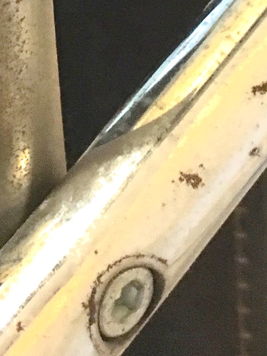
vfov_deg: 14.5
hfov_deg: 12.1
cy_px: -246
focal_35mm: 122
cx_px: 101
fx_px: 1254
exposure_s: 1/15
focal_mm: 4.15
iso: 400
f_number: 2.2
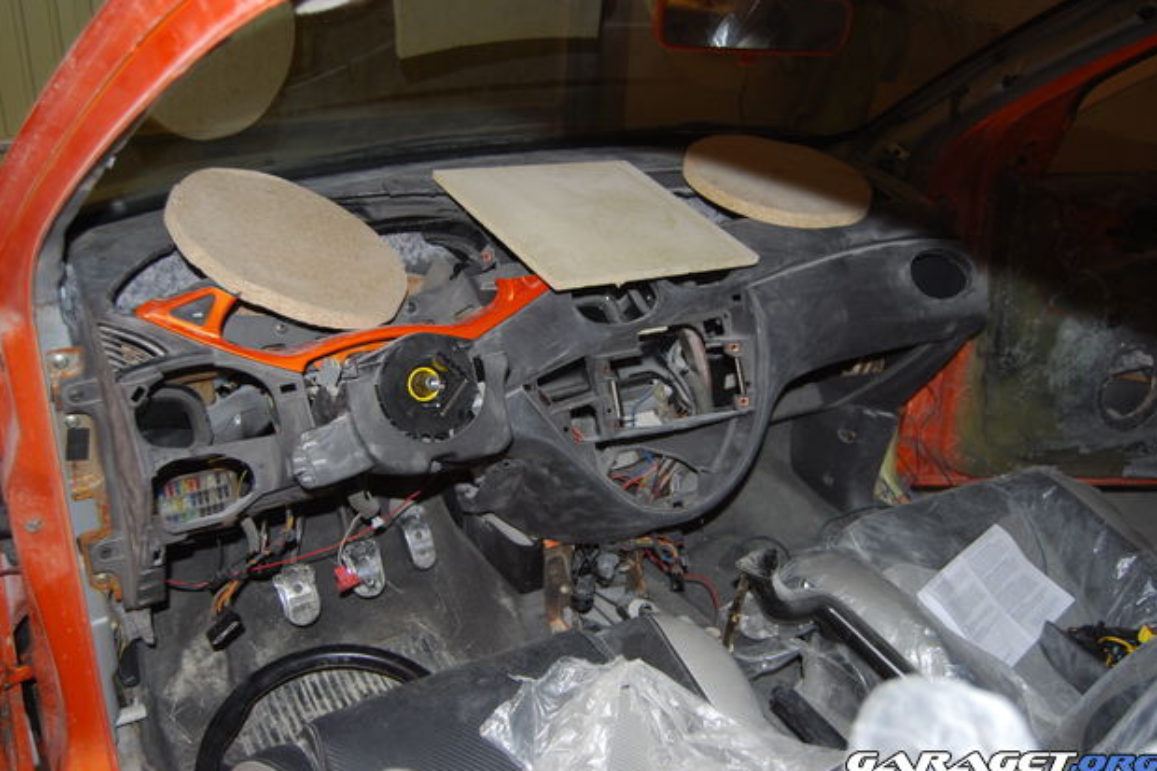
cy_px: 381
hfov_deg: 60.3
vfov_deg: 42.3
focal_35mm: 31
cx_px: 569
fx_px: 996
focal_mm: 20
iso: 200
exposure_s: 1/60
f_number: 3.8
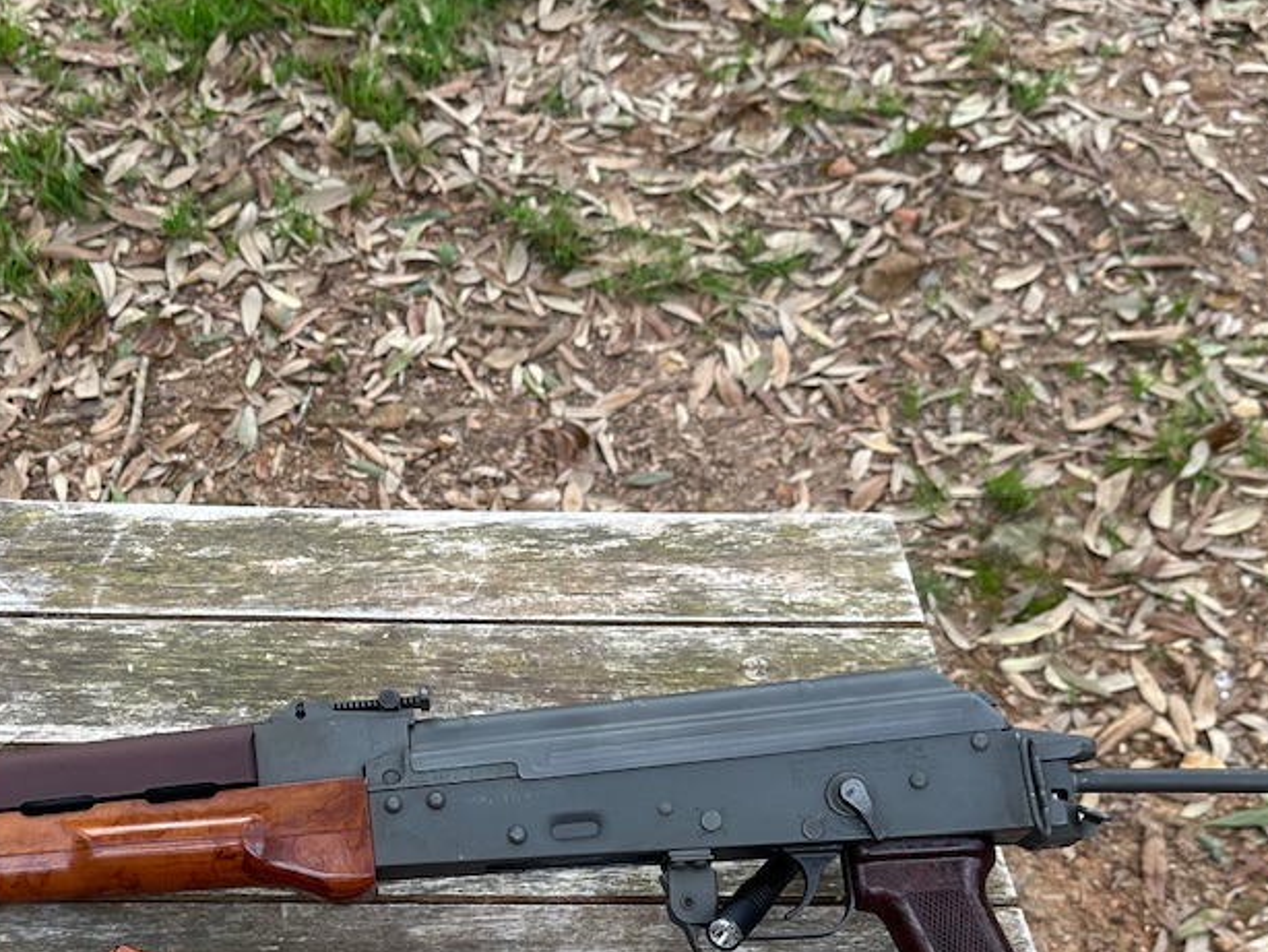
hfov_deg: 37.7
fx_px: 1832
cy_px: 824
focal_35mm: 50
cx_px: 407
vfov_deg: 28.2
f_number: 1.78
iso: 80
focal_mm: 6.86
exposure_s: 1/590
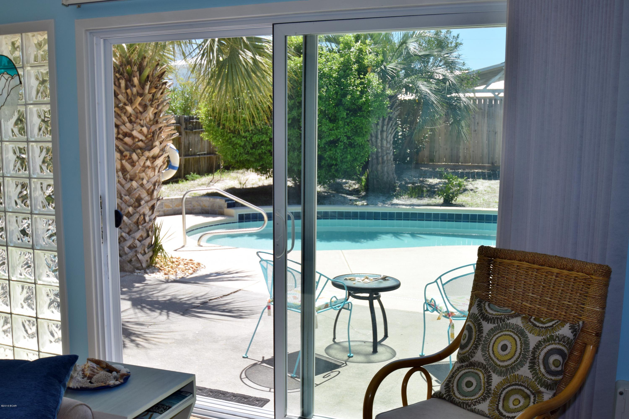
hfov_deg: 53.1
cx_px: 314
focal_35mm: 36
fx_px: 629
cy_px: 210
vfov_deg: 36.9
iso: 250
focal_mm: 24
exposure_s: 1/250
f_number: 8
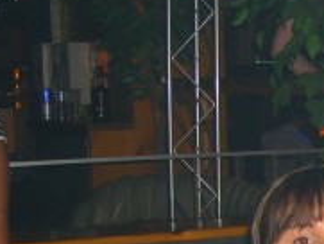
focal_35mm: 126
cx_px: 487
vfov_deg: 11.5
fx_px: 1180
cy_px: 291
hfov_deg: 14.6
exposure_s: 1/60
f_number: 2.8
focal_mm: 7.9
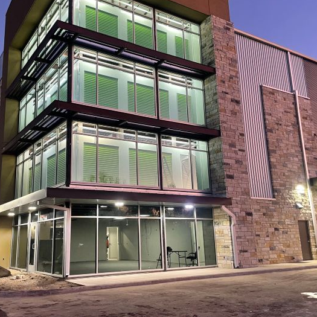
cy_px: 148
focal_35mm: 35
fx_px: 363
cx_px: 128
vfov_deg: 47.2
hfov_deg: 47.0
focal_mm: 4.2
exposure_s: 1/60
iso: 250
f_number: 1.6
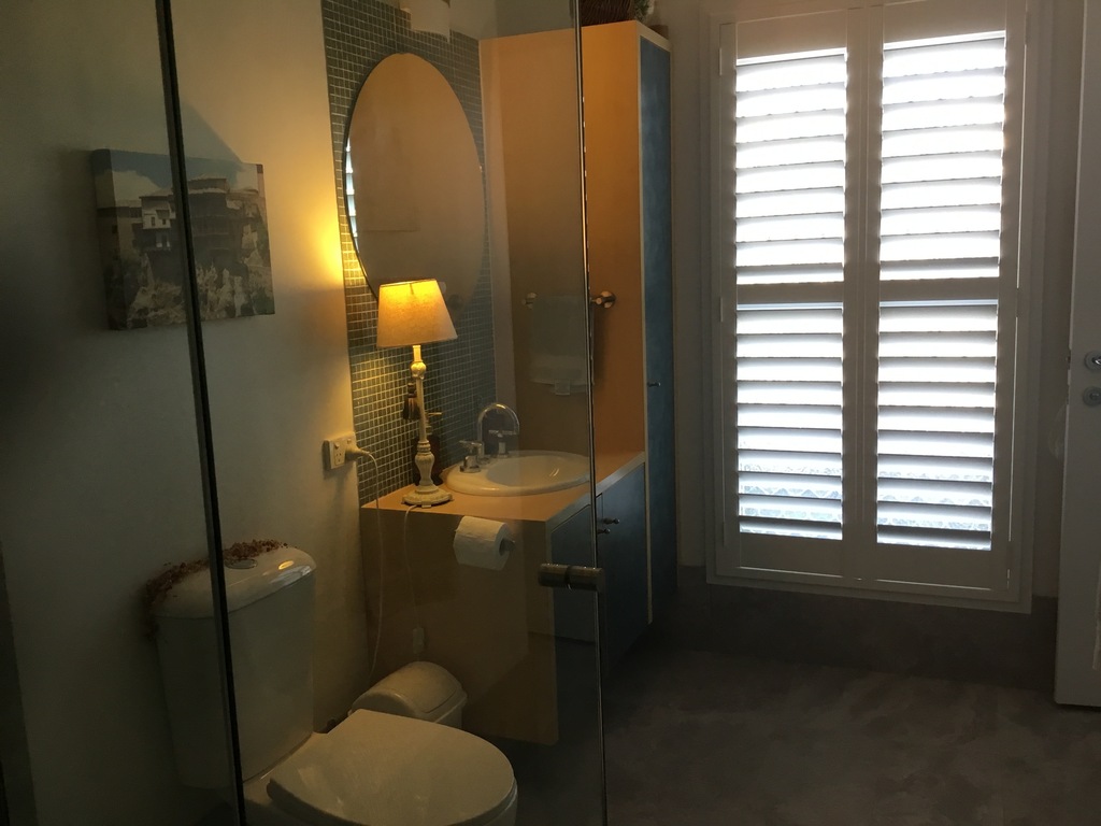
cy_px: 413
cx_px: 550
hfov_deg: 58.4
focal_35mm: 31
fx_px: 986
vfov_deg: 45.4
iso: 80
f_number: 2.4
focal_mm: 3.3
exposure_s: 1/33
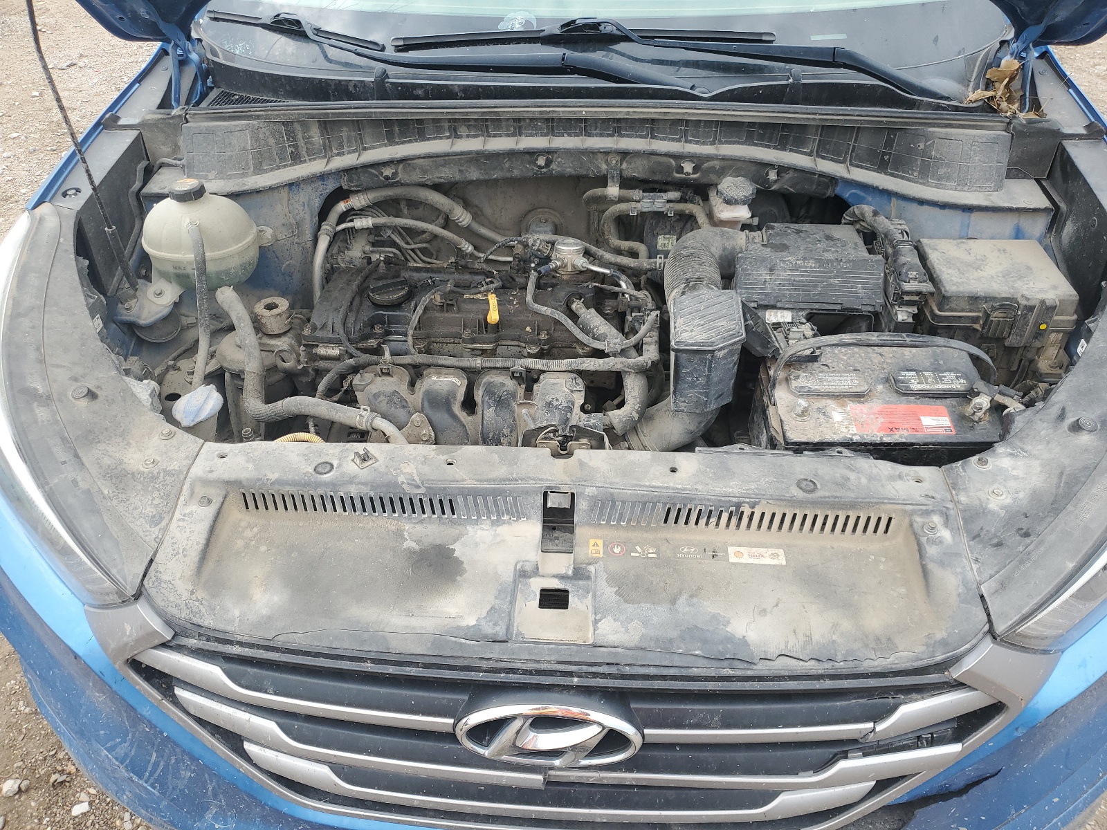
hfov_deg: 67.3
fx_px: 831
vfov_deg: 53.1
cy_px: 415
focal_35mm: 26
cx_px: 554
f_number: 1.5
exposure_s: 1/417
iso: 50
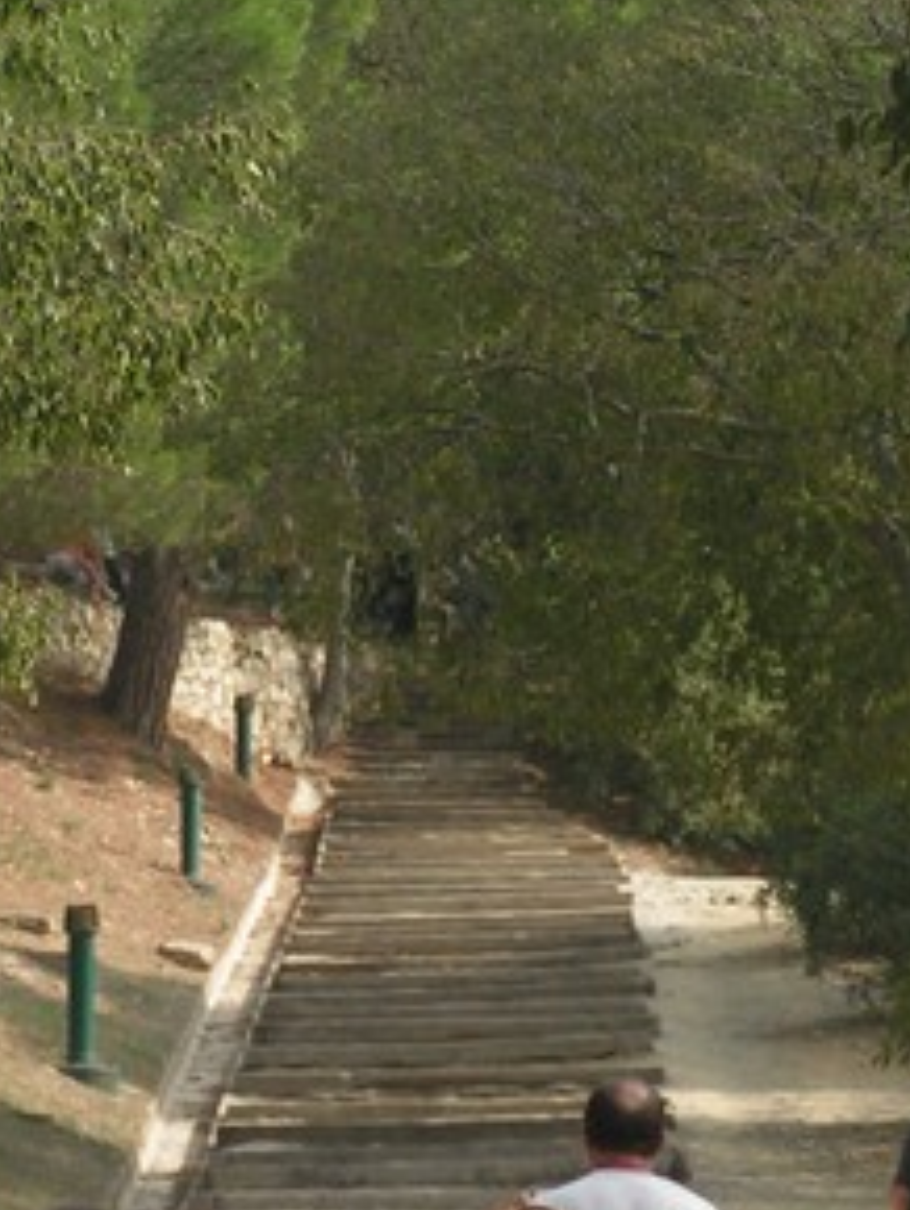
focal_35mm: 302
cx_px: 505
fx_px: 10570
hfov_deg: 4.9
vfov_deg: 6.5
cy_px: 1158
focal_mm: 21.9
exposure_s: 1/500
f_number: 3.5
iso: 50
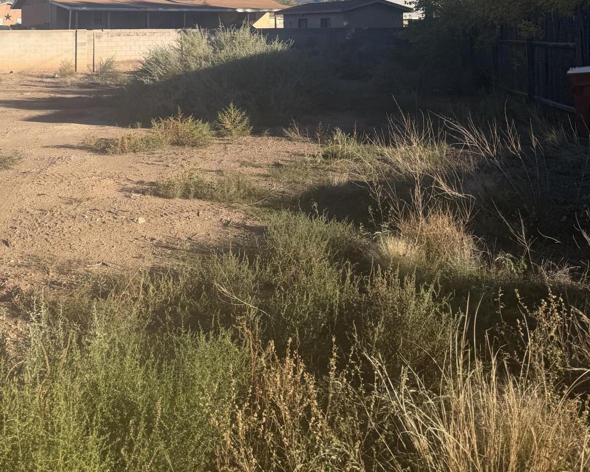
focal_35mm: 40
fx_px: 699
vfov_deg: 34.1
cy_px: 0
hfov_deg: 45.6
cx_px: 249
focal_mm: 6.76
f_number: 1.78
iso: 80
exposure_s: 1/2801
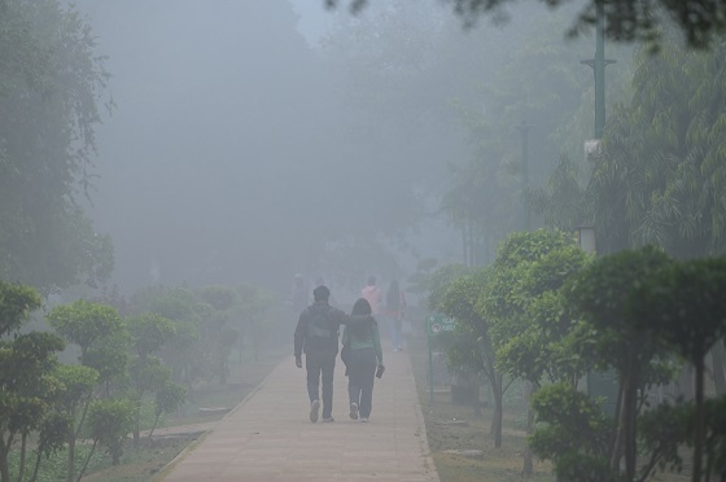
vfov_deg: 7.8
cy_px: 241
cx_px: 363
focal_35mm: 175
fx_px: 3525
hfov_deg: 11.8
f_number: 4
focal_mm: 175
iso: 400
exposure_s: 1/1250
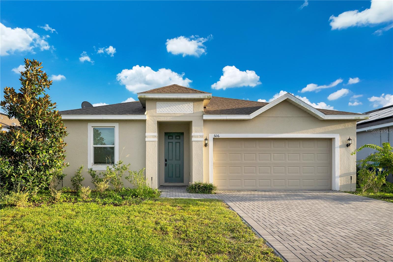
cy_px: 131
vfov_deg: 68.9
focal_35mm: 18
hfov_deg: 91.6
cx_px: 196
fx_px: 191
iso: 400
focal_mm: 17.5
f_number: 8
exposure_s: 1/500
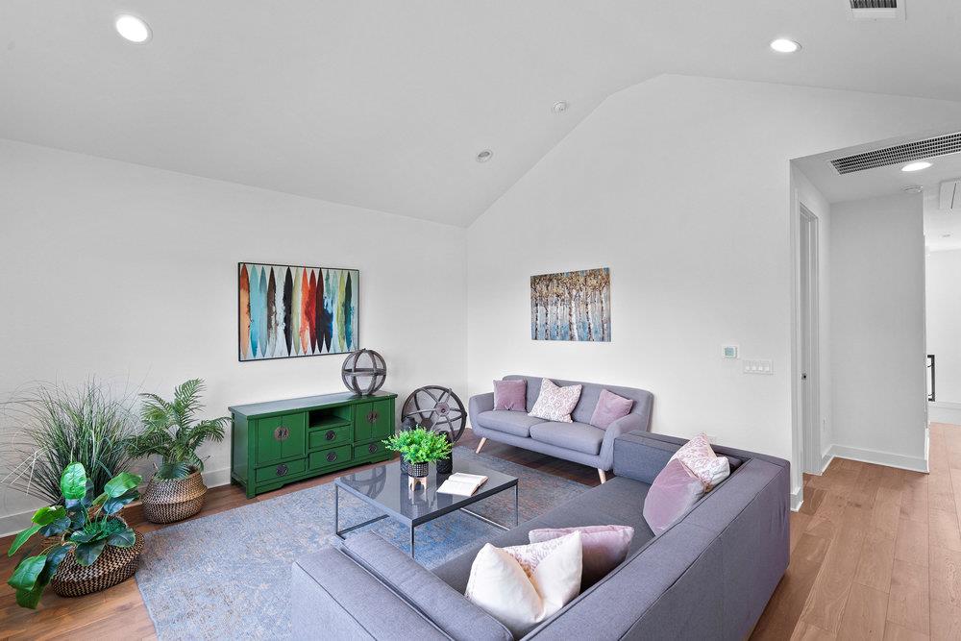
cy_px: 320
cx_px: 480
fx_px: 427
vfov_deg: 73.8
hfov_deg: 96.7
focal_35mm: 16
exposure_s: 1/3
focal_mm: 16
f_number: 8
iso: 320
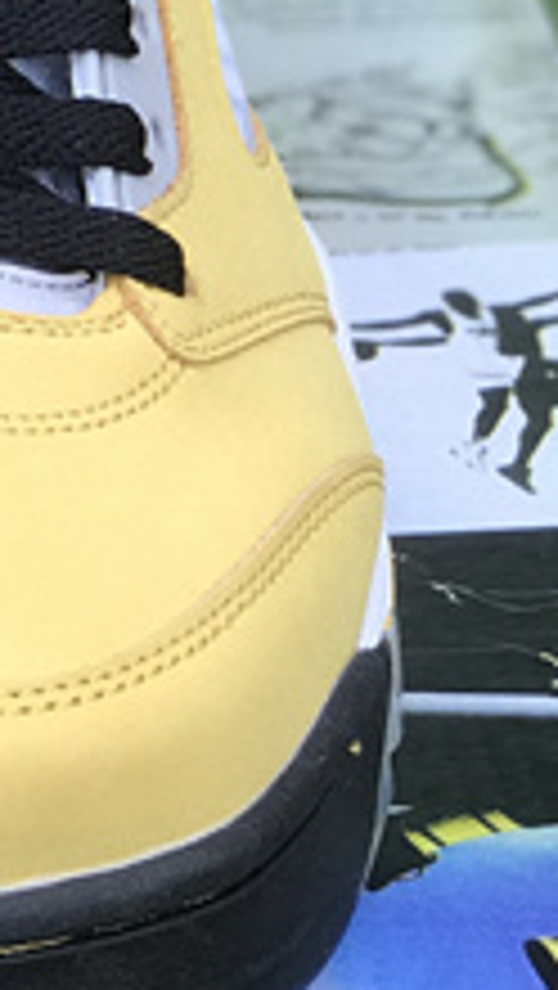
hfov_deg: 5.6
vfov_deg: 10.2
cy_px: -43
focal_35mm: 209
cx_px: -675
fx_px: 5489
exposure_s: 1/101
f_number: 2.8
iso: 20
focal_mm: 6.6
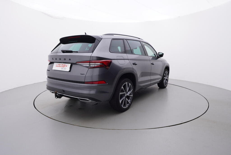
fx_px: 144
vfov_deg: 56.2
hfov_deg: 77.3
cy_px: 78
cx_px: 116
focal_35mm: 22
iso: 200
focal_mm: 15
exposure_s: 1/80
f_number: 5
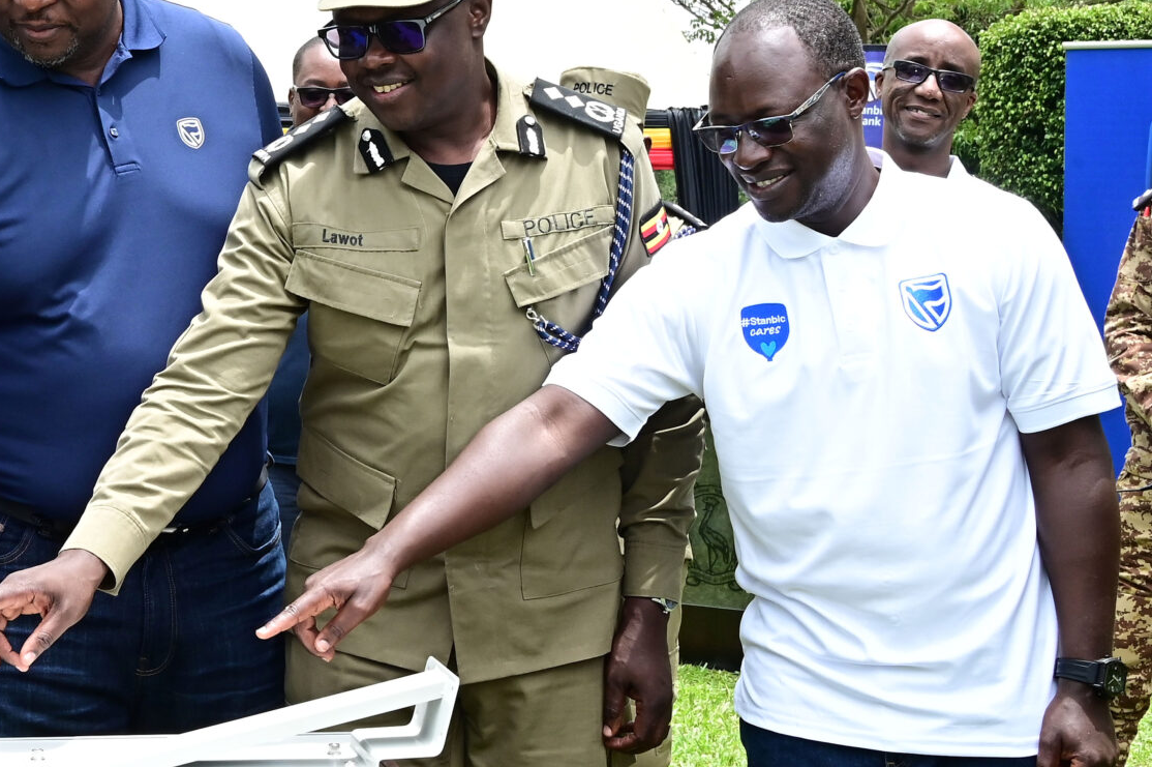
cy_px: 290
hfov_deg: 23.2
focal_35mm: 85
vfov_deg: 16.0
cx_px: 60
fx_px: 2718
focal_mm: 37
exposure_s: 1/100
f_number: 18
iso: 1000
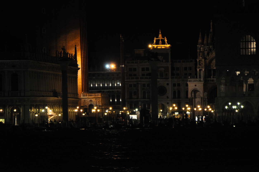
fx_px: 1886
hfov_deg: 7.9
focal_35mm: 262
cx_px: 130
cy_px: 86
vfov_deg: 5.2
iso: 1600
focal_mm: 175
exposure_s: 1/13
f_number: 6.3
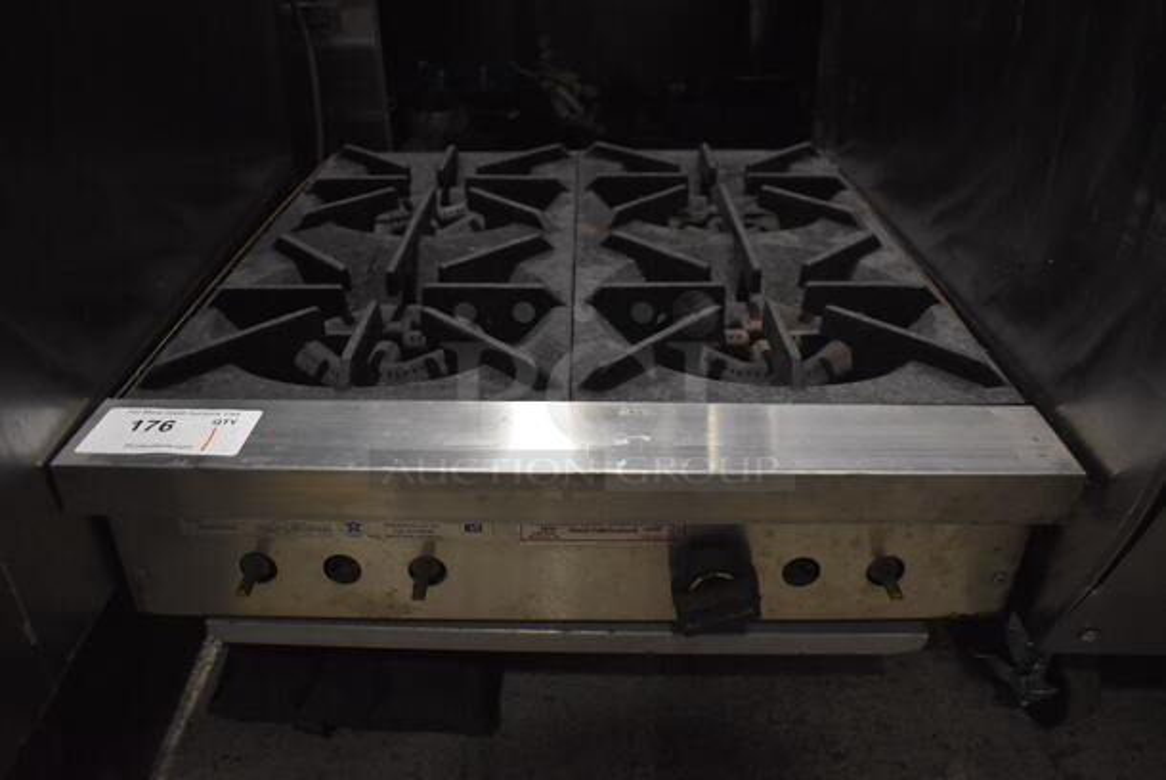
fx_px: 875
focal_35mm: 27
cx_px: 583
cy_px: 390
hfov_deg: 67.3
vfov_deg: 48.0
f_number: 3.5
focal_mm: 18
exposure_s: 1/125
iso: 1600
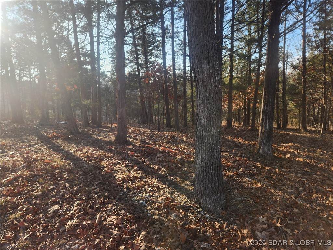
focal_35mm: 23
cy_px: 125
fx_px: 221
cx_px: 166
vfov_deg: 58.9
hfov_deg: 73.9
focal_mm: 5.4
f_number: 1.8
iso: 20
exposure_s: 1/453
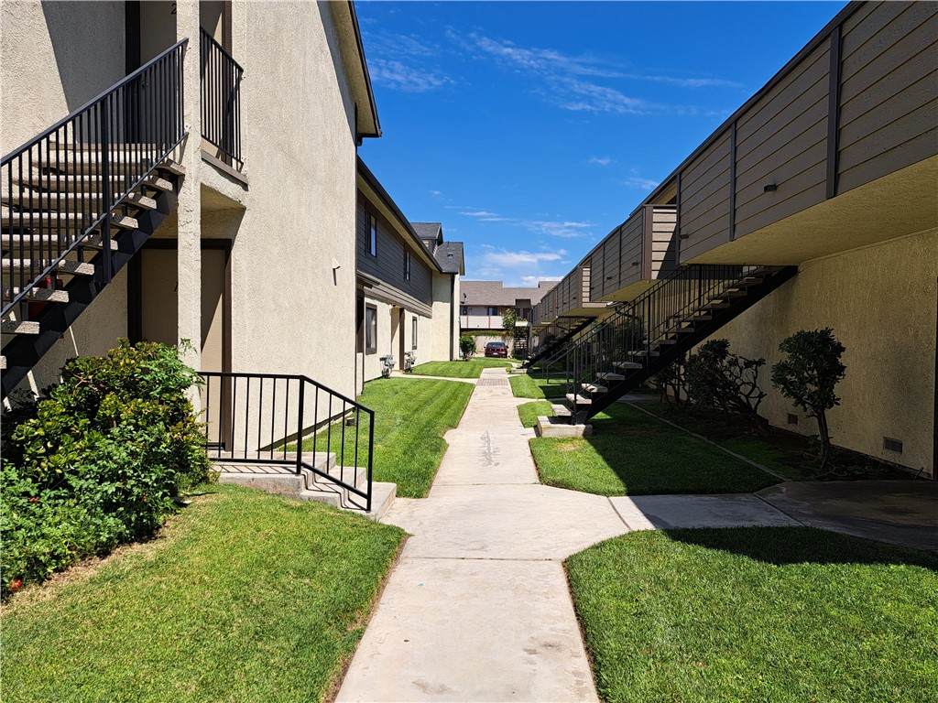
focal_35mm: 24
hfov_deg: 71.6
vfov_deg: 56.8
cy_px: 352
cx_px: 469
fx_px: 650
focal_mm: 5.23
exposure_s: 1/1078
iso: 50
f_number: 1.8
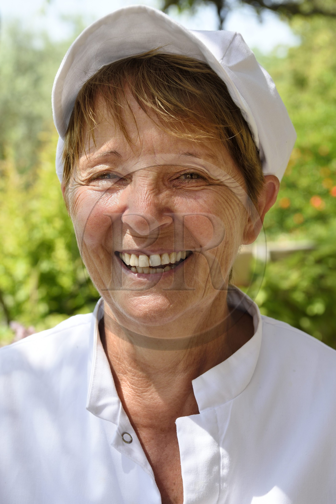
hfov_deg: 19.5
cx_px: 168
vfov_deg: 28.8
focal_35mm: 70
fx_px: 980
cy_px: 252
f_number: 8
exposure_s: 1/250
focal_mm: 70
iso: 250
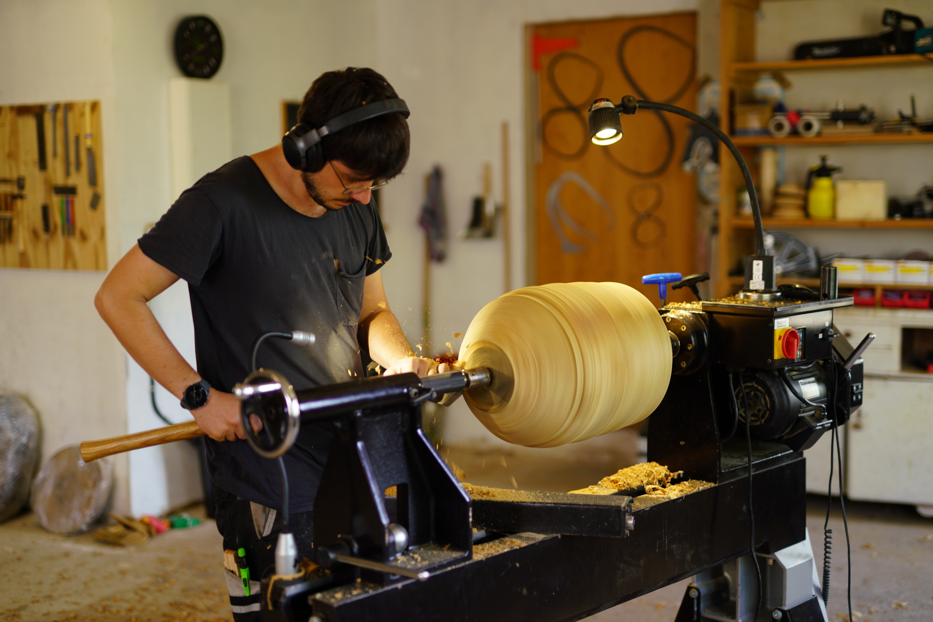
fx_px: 1296
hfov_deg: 39.6
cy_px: 311
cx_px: 466
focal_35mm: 50
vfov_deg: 27.0
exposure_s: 1/100
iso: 100
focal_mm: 50
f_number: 1.4
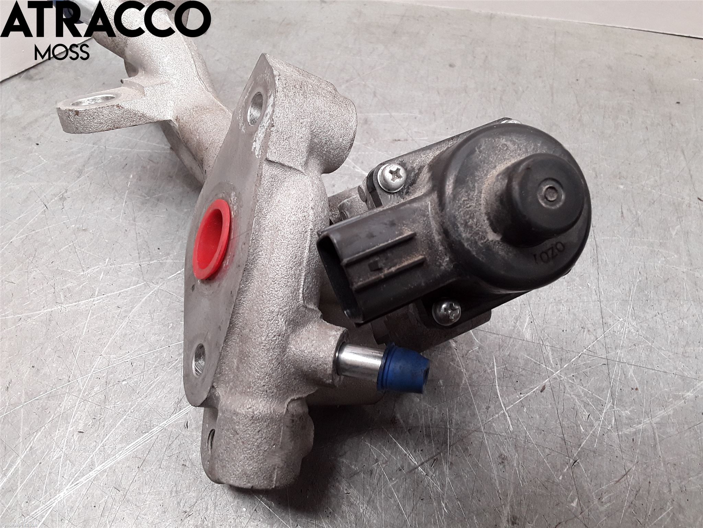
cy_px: 264
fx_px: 569
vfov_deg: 49.7
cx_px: 352
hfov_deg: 63.4
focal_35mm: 28
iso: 50
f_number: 1.9
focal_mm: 2.91
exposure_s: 1/50
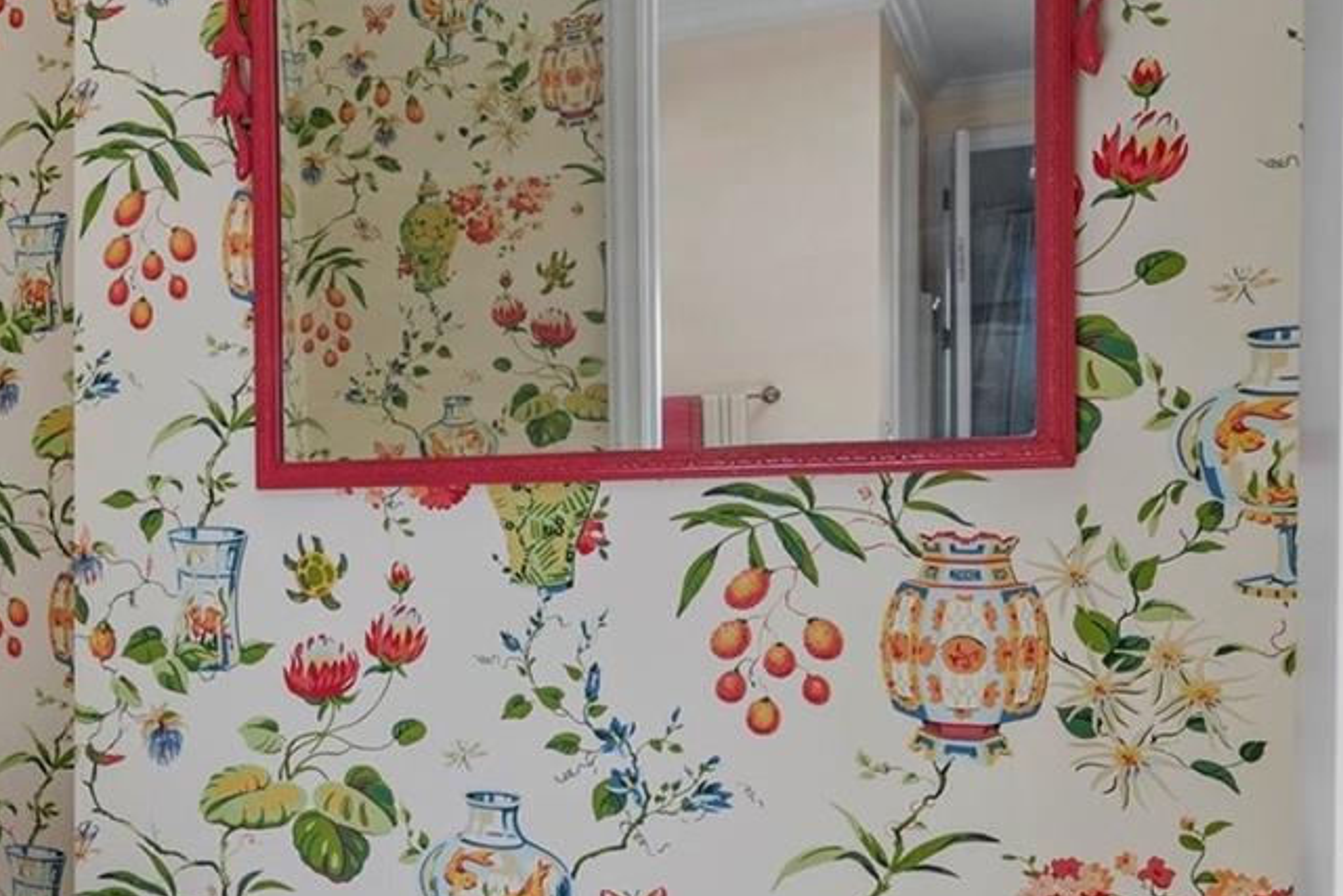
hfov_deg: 38.6
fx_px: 1679
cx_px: -4
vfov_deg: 29.8
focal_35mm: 45
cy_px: 566
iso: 250
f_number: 9
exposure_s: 1/5
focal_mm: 18
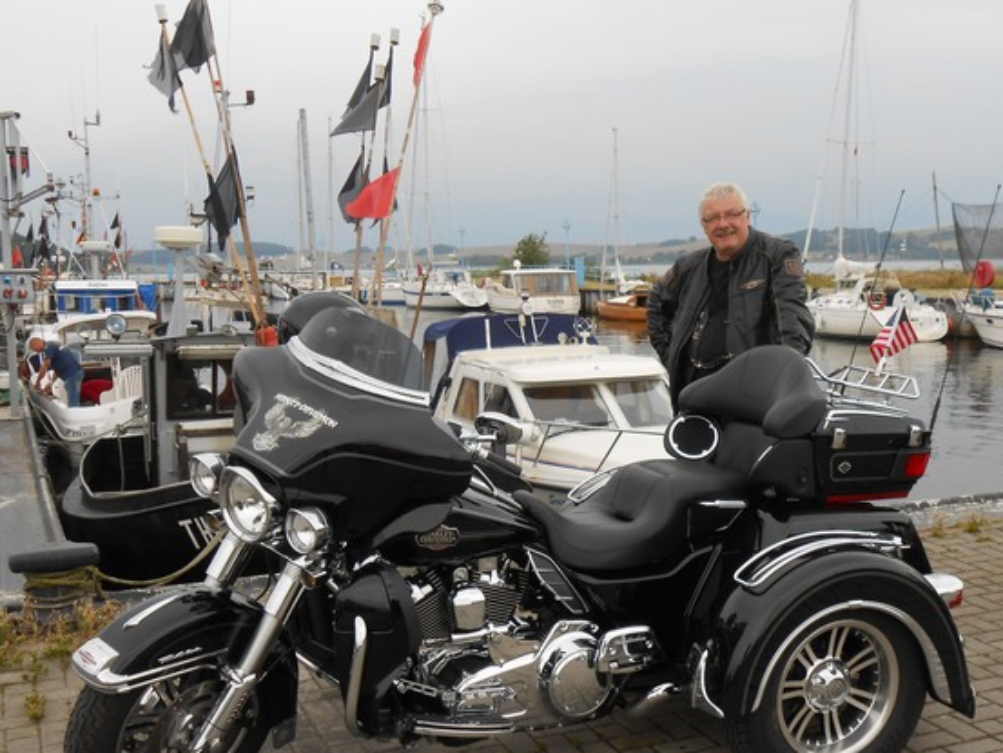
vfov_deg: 32.9
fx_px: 1275
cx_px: 579
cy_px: 421
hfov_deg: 42.8
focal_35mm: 44
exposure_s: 1/160
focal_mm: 6.8
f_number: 4.2
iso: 80
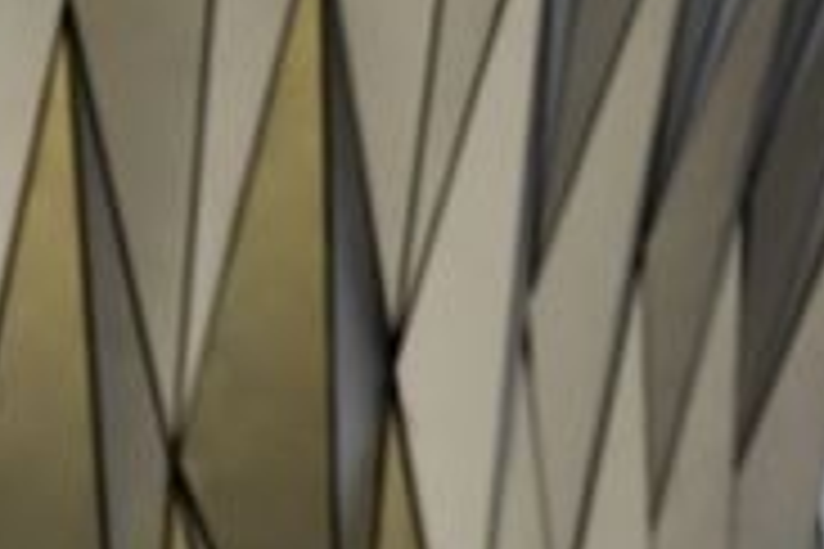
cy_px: -452
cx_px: 1860
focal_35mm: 214
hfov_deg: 8.9
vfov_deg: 6.3
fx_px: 4898
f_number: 4.5
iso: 500
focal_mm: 35
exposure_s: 1/8000
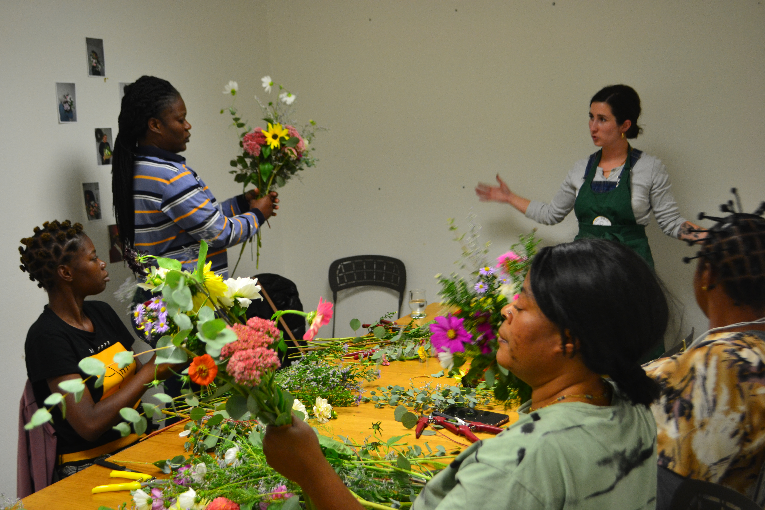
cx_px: 382
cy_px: 255
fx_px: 892
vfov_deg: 31.9
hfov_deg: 46.4
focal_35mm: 42
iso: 800
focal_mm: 28
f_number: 4.5
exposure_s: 1/30
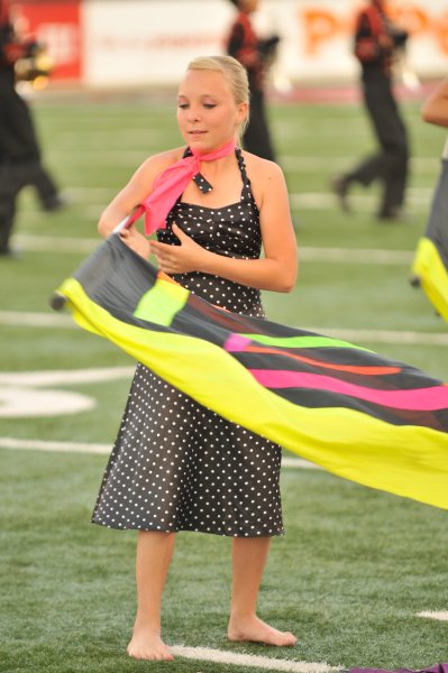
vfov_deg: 6.9
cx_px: 224
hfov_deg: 4.6
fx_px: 5609
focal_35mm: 300
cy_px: 336
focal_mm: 200
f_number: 2.8
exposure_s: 1/250
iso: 200
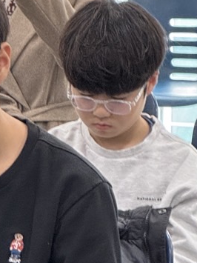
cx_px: -153
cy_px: 167
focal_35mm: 278
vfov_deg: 7.1
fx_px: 2111
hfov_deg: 5.3
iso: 250
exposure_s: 1/60
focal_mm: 9
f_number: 2.8
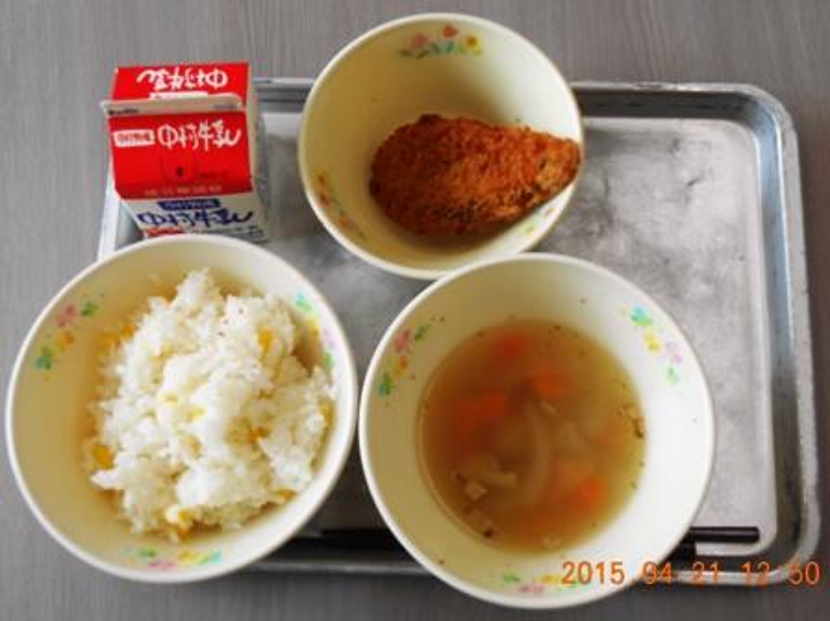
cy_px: 310
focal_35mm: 41
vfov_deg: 35.1
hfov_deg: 45.8
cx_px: 415
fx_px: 982
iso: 80
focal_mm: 7.2
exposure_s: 1/60
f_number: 3.9
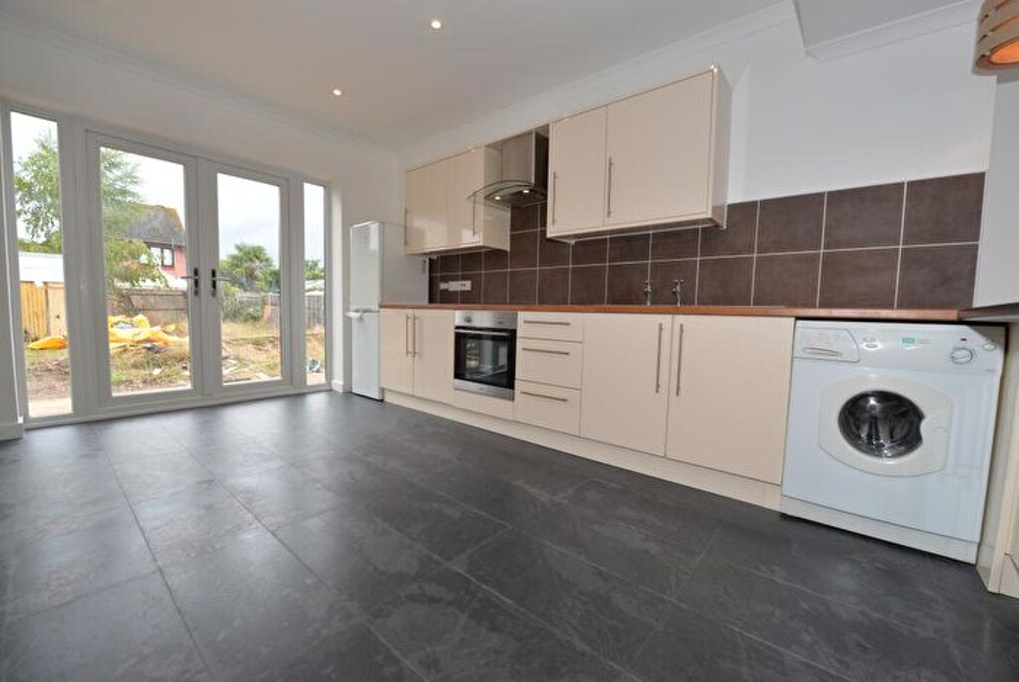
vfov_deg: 81.3
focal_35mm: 14
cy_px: 341
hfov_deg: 104.2
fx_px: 397
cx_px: 510
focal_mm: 14
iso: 200
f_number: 5
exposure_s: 1/100
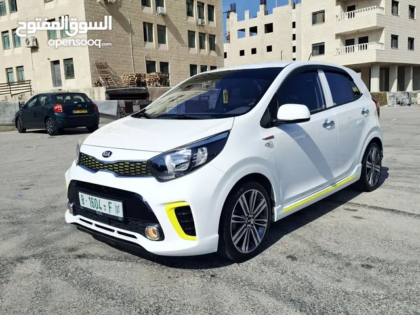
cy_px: 158
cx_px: 210
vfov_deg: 58.9
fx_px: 279
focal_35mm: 23
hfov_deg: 73.9
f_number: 1.8
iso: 50
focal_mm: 5.54
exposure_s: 1/3333
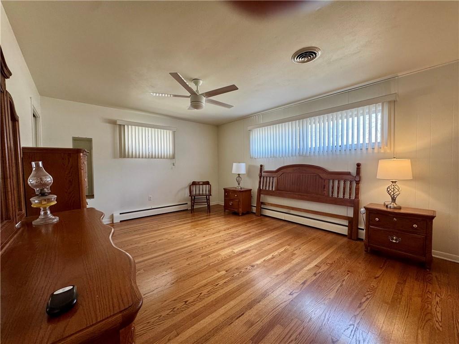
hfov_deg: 102.1
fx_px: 186
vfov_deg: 85.7
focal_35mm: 14
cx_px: 230
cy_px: 172
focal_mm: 2.22
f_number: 2.2
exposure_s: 1/120
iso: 160
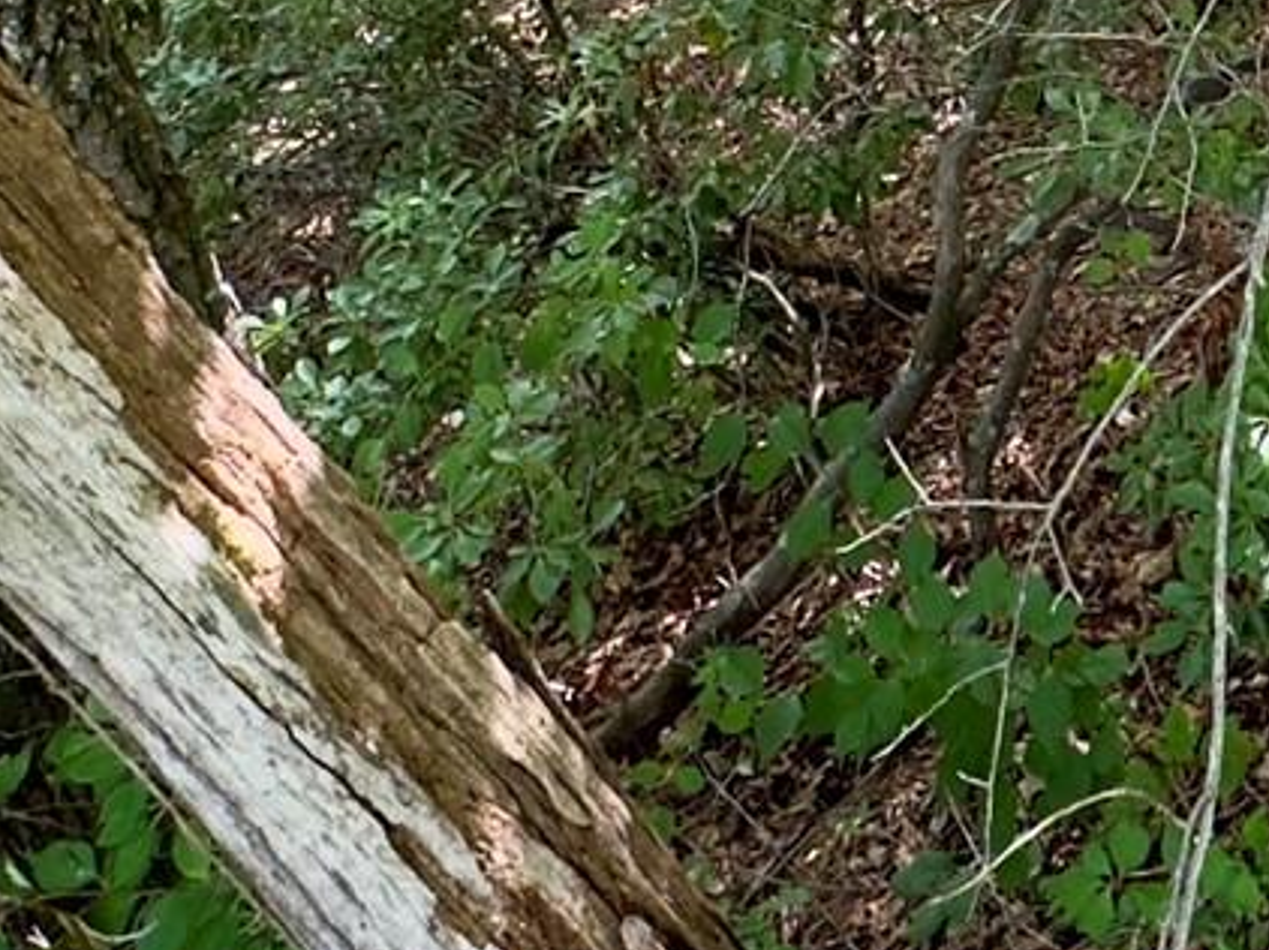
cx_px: 1389
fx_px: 2491
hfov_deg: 26.4
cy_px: -833
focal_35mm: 68
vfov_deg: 17.1
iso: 80
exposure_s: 1/99
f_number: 2.2
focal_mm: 2.22
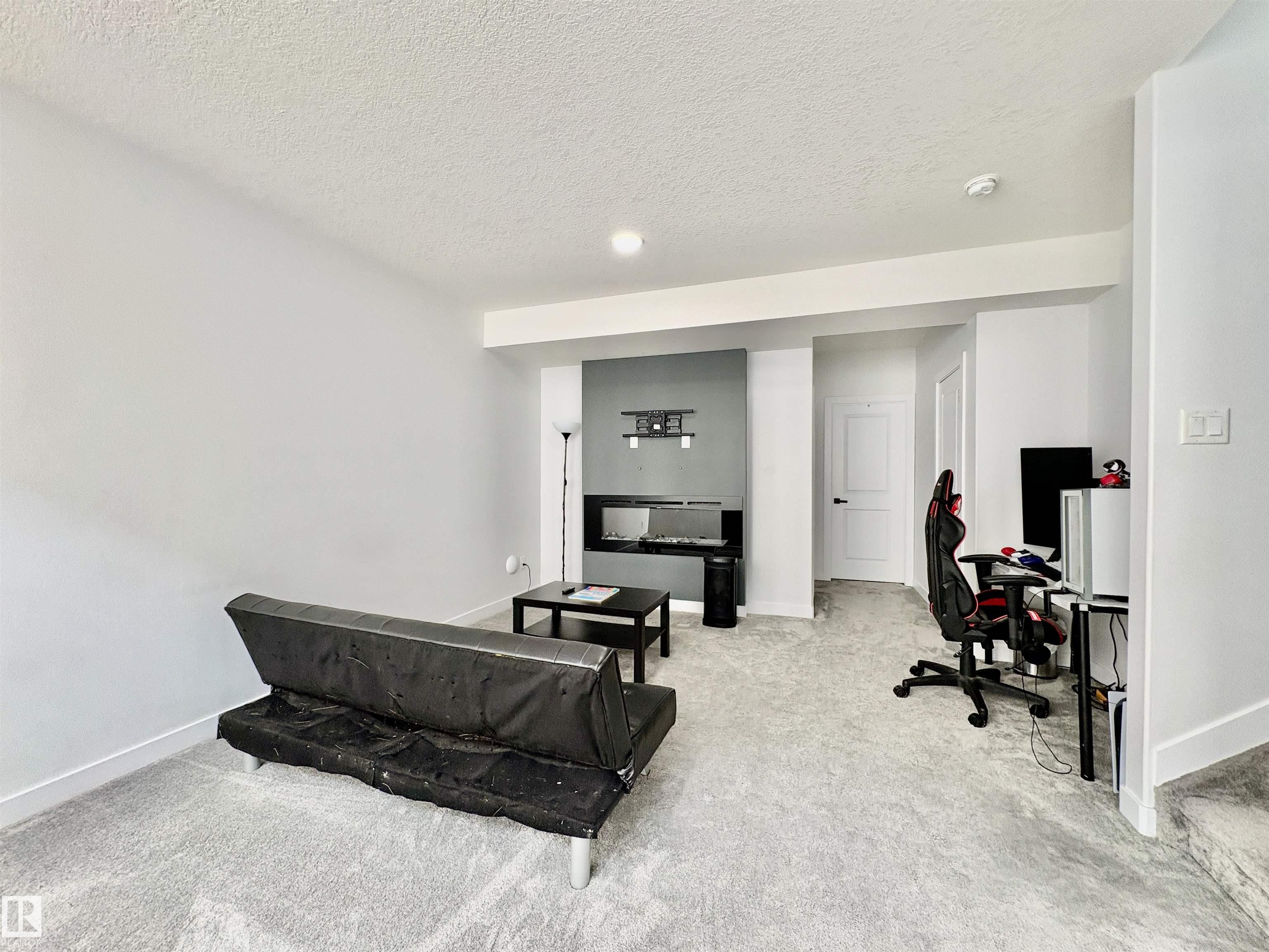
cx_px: 634
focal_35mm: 14
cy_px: 476
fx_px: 513
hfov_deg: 102.1
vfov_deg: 85.7
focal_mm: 2.22
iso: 160
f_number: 2.2
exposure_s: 1/60
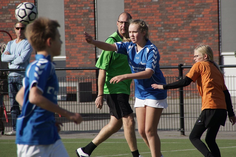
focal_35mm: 375
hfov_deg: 5.5
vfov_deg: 3.7
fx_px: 2457
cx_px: 118
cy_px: 78
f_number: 8
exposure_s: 1/640
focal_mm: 250
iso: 200
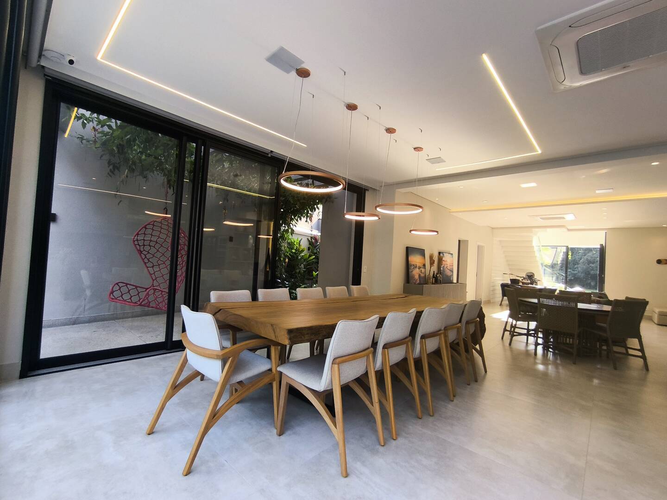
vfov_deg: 78.1
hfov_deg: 94.5
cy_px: 250
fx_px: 308
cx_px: 334
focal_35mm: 16
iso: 64
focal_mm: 1.65
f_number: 2.2
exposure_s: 1/120
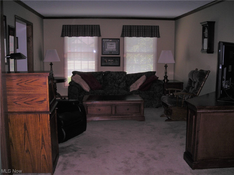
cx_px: 117
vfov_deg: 37.7
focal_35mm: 38
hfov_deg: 49.0
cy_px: 88
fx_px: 257
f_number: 3.2
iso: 73
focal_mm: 6.3
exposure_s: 1/60.1
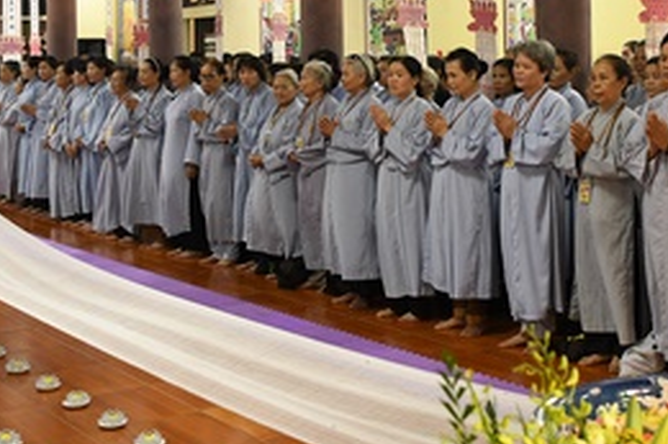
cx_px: 455
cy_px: 76
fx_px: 1113
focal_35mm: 60
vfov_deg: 22.2
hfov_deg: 33.1
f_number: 3.5
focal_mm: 24
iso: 4000
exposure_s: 1/125
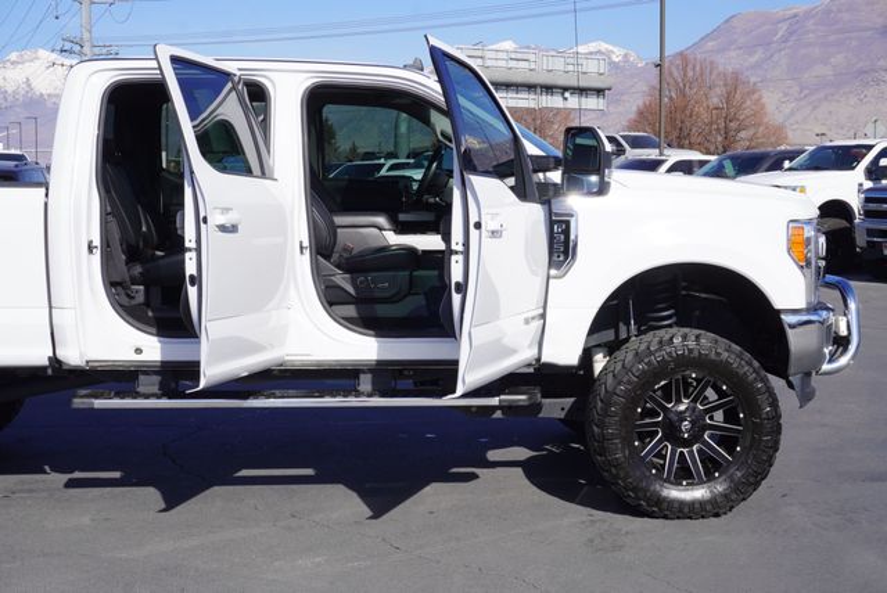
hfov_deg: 38.8
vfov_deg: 26.5
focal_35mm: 51
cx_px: 444
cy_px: 296
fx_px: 1258
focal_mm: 34
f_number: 11
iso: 100
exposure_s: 1/160
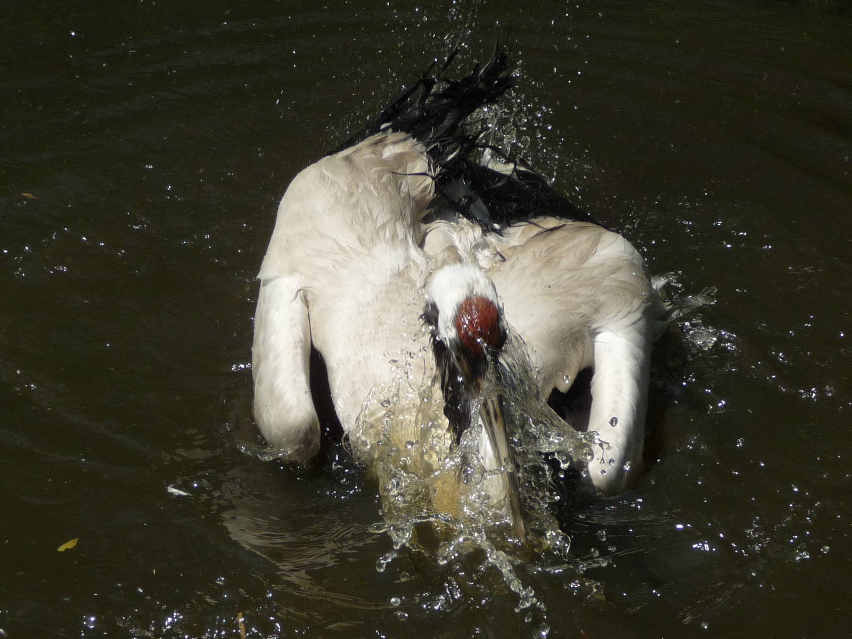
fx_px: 3470
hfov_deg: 14.0
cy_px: 320
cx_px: 426
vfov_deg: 10.5
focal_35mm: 141
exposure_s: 1/800
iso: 100
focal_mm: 14.2
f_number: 4.7
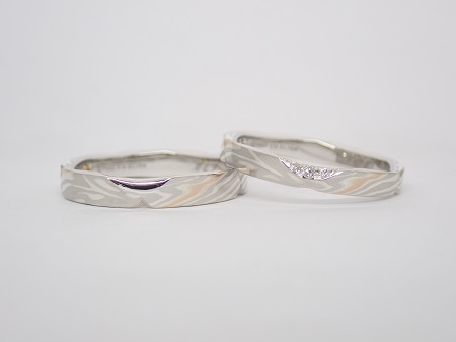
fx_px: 1014
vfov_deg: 19.1
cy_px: 171
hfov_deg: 25.3
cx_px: 228
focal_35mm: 77
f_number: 4.1
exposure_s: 1/160
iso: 200
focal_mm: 13.65
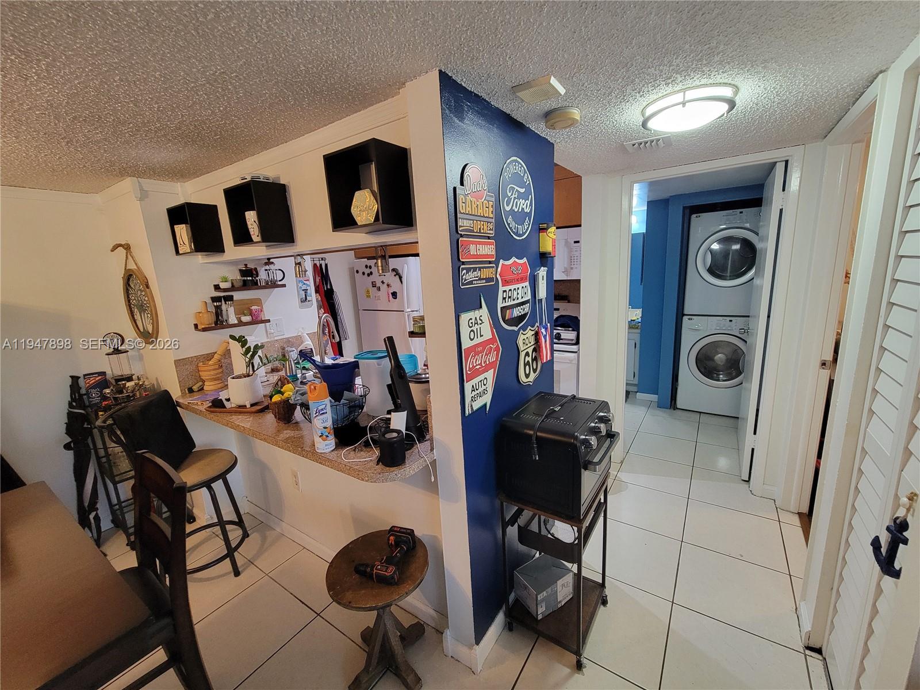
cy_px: 345
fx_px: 346
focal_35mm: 13
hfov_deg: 106.2
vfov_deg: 89.9
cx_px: 460
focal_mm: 2.2
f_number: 2.2
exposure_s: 1/60
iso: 400
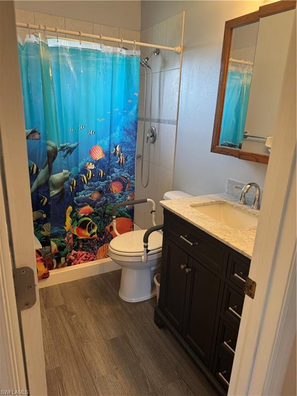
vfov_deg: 71.6
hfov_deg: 56.8
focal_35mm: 24
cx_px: 148
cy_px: 198
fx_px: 275
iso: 160
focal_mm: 6.76
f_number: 1.78
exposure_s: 1/60
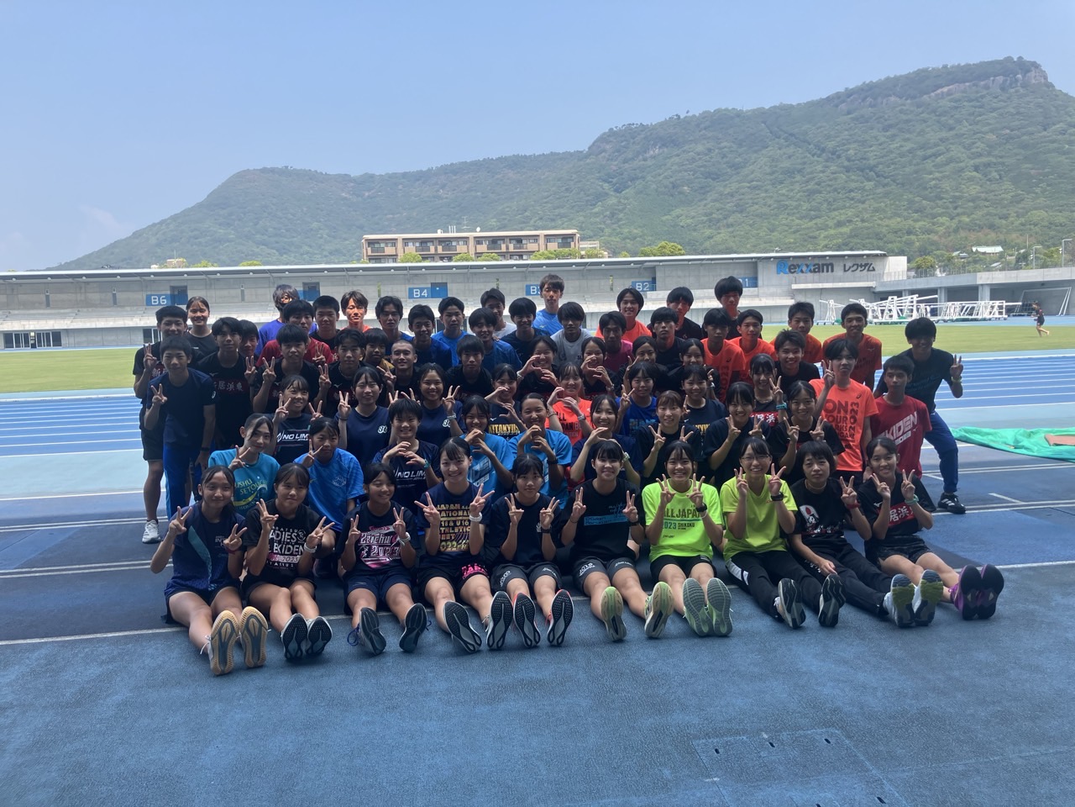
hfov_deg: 63.4
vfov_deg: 49.7
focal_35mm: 28
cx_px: 538
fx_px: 870
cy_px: 404
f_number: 1.8
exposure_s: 1/796
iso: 32
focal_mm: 3.99
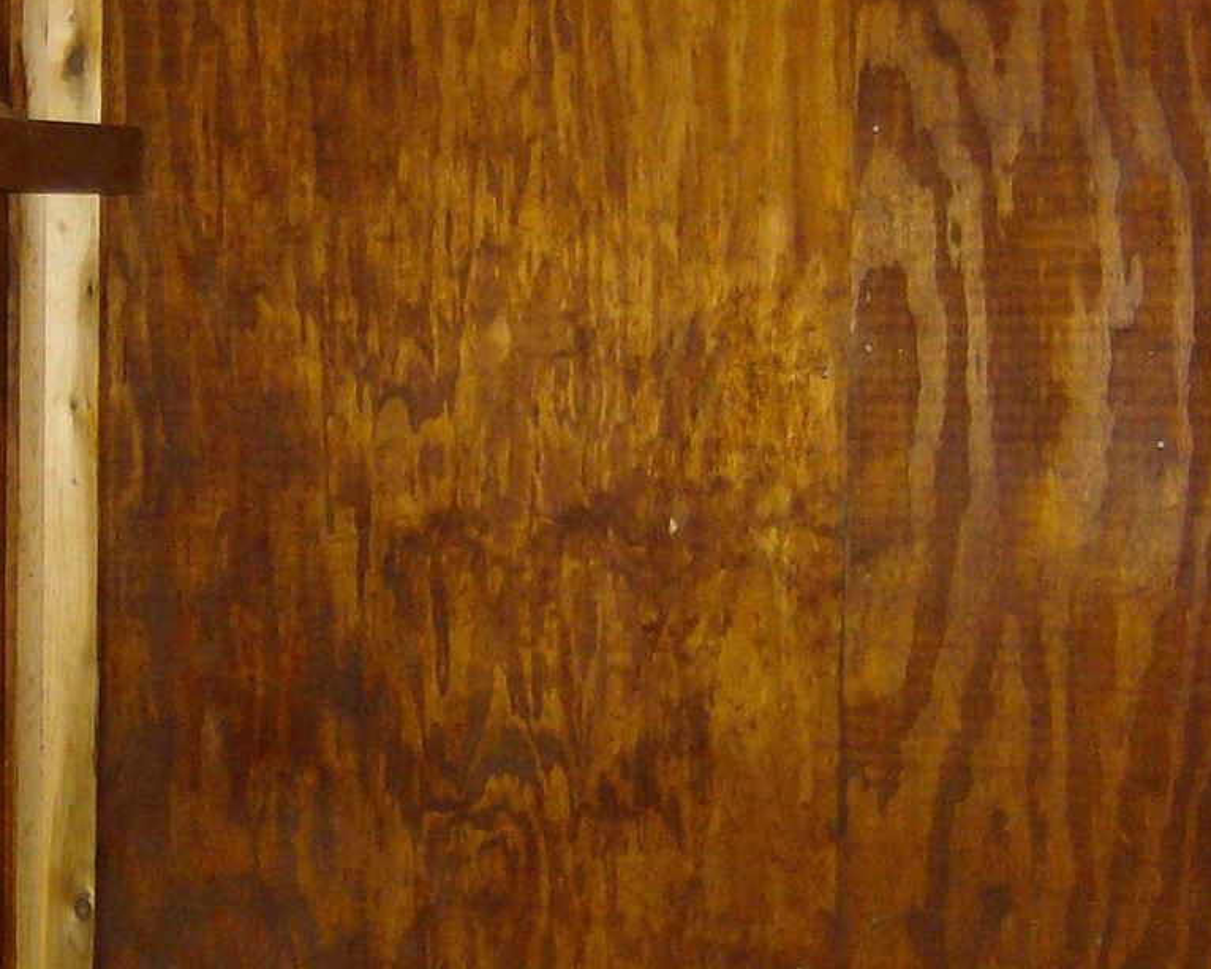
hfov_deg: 21.5
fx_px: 3154
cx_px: 237
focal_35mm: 88
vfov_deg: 17.5
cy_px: 427
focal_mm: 6
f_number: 2.8
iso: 200
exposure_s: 1/60
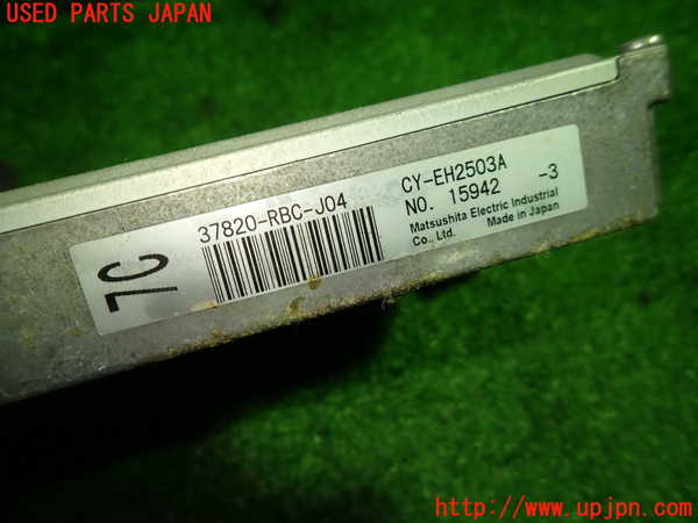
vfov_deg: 54.9
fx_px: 504
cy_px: 262
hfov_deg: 69.4
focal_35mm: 25
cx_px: 349
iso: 125
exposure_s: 1/60
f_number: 2
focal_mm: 4.5
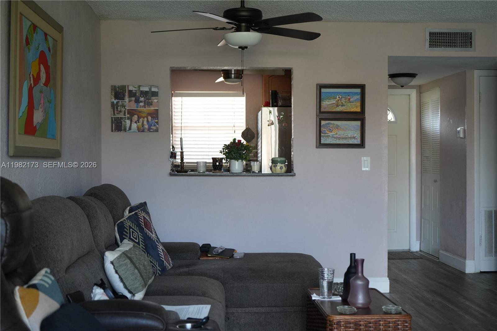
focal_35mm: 46
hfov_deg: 42.8
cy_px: 166
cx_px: 248
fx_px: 635
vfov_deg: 29.2
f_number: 4.5
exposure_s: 1/160
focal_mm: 46
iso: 2000
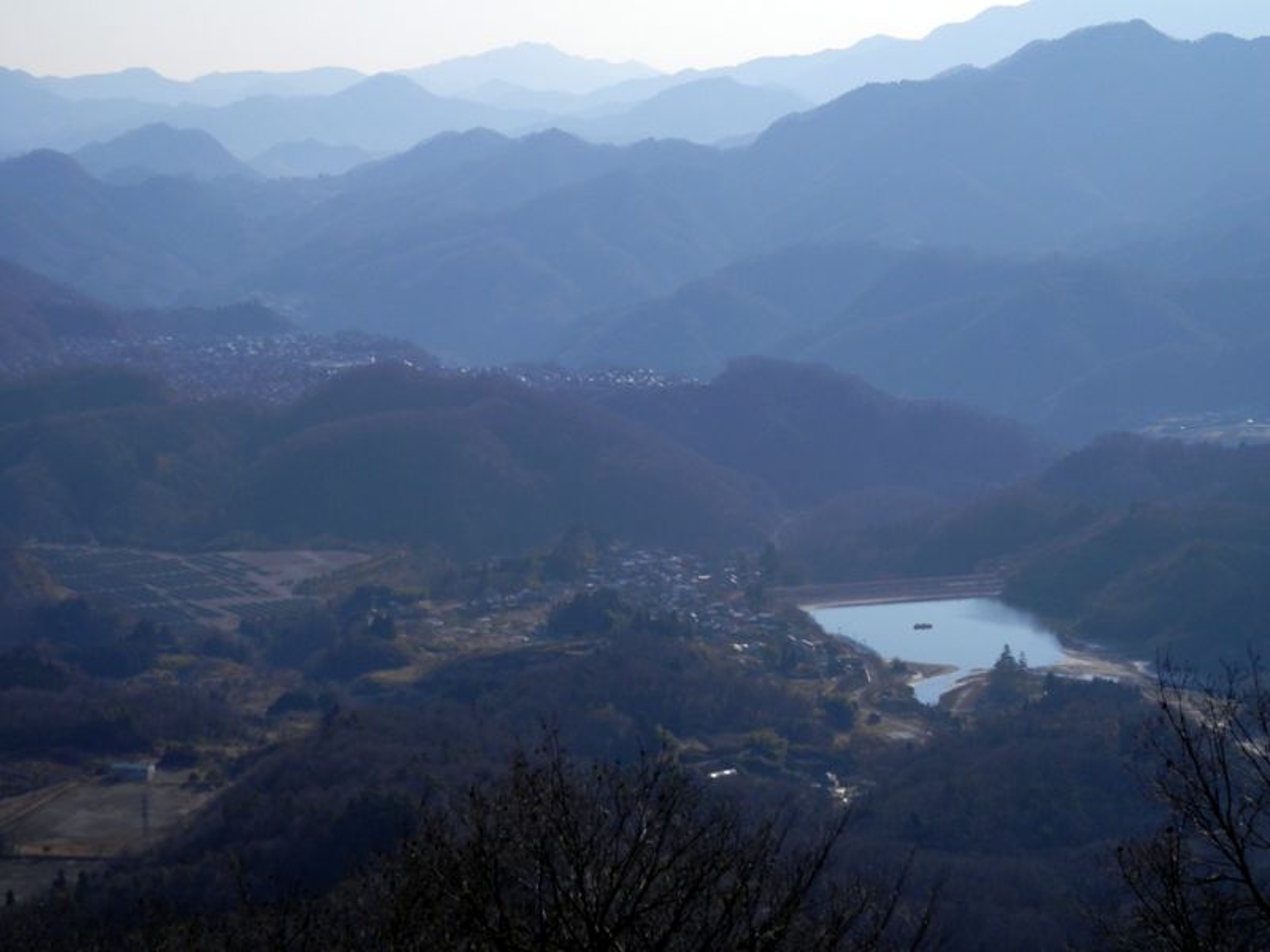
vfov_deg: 18.4
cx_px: 635
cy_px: 476
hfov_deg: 24.4
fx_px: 2935
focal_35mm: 80
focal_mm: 14.4
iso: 80
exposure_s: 1/160
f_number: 13.1
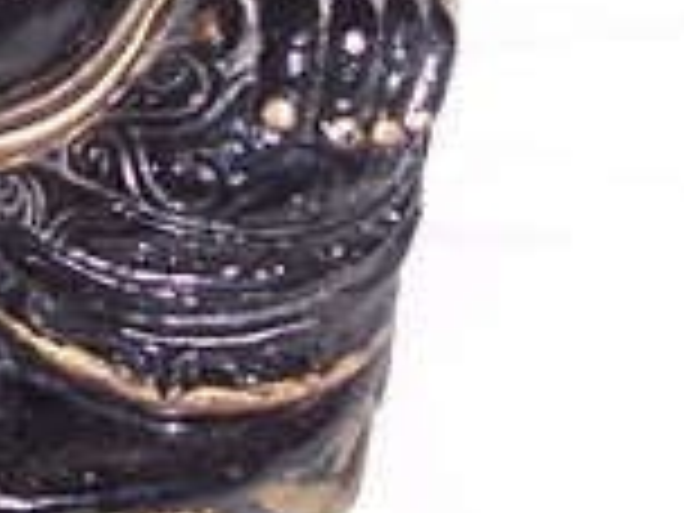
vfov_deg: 10.7
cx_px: -22
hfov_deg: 14.5
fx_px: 2648
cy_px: -243
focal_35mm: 134
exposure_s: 1/60
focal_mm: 5.6
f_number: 2.7
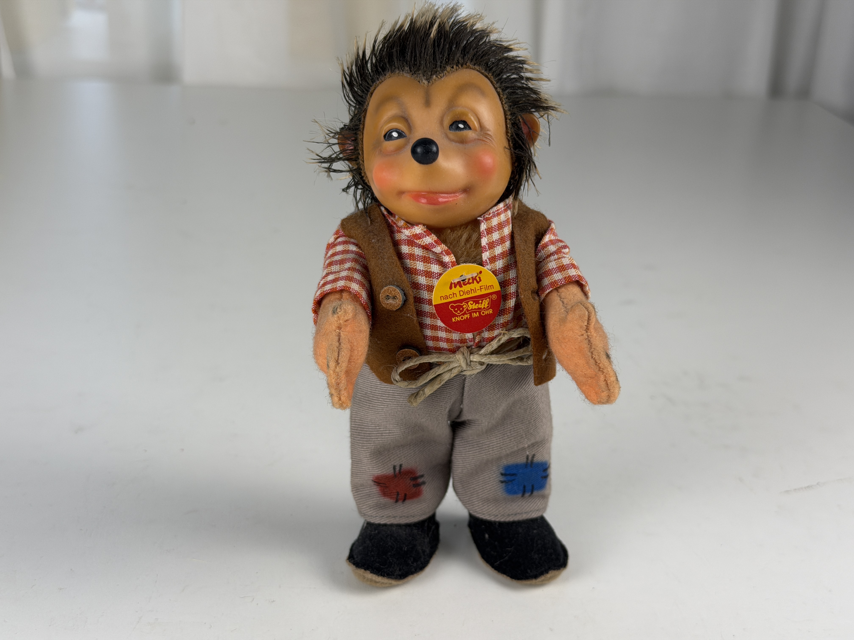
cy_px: 320
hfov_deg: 39.7
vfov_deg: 30.3
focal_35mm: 48
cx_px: 427
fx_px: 1184
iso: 50
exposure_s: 1/139
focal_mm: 6.76
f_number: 1.78
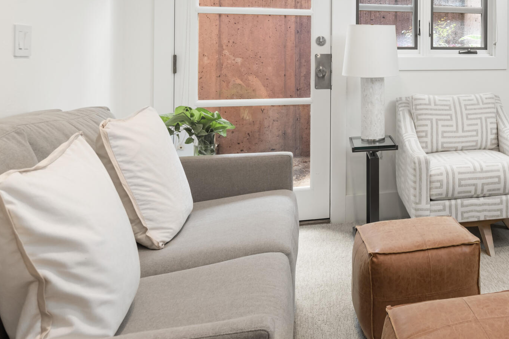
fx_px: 594
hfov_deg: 41.4
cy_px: 47
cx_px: 490
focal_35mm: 42
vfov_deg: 30.7
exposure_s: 1/5
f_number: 7.1
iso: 320
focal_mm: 19
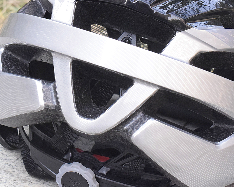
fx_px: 1129
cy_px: 76
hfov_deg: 11.8
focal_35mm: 163
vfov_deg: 9.5
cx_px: 115
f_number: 11
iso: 3200
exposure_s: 1/500
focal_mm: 50
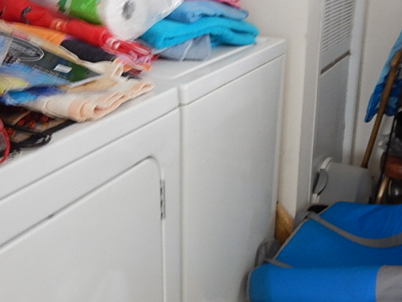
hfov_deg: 36.8
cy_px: 157
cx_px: 186
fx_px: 604
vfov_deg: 28.0
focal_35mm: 52
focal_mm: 8.6
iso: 400
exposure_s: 1/13
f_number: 3.7
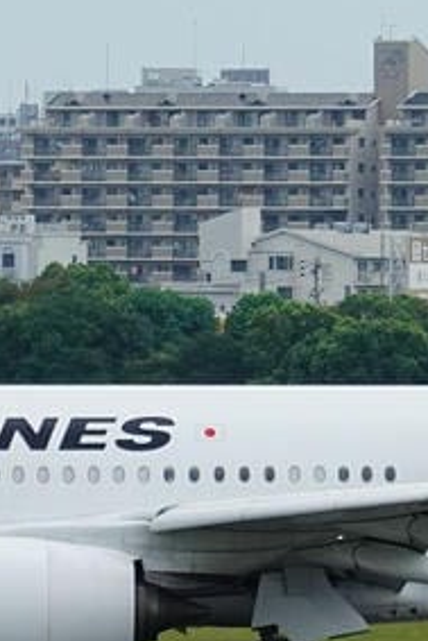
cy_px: 297
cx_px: 251
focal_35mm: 690
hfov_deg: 2.0
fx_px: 12289
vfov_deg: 3.0
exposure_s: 1/200
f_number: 4.5
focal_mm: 58.92
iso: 250
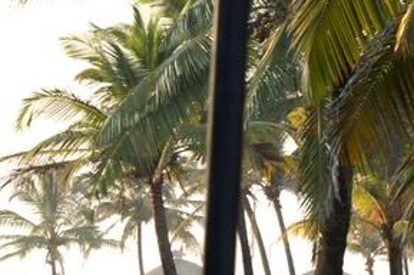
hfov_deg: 6.2
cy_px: 288
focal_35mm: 332
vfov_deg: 4.1
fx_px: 3814
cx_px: 66
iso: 200
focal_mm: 100
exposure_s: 1/30
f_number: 13
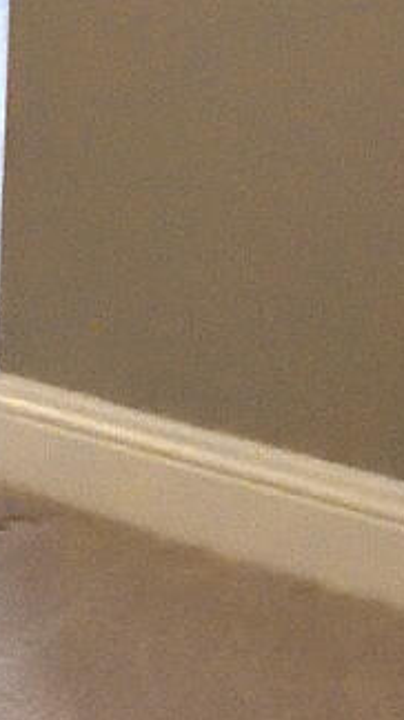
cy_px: -464
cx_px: -1618
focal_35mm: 160
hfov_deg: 5.6
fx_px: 3047
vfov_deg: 12.6
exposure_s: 1/60
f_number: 3.5
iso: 2000
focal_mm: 11
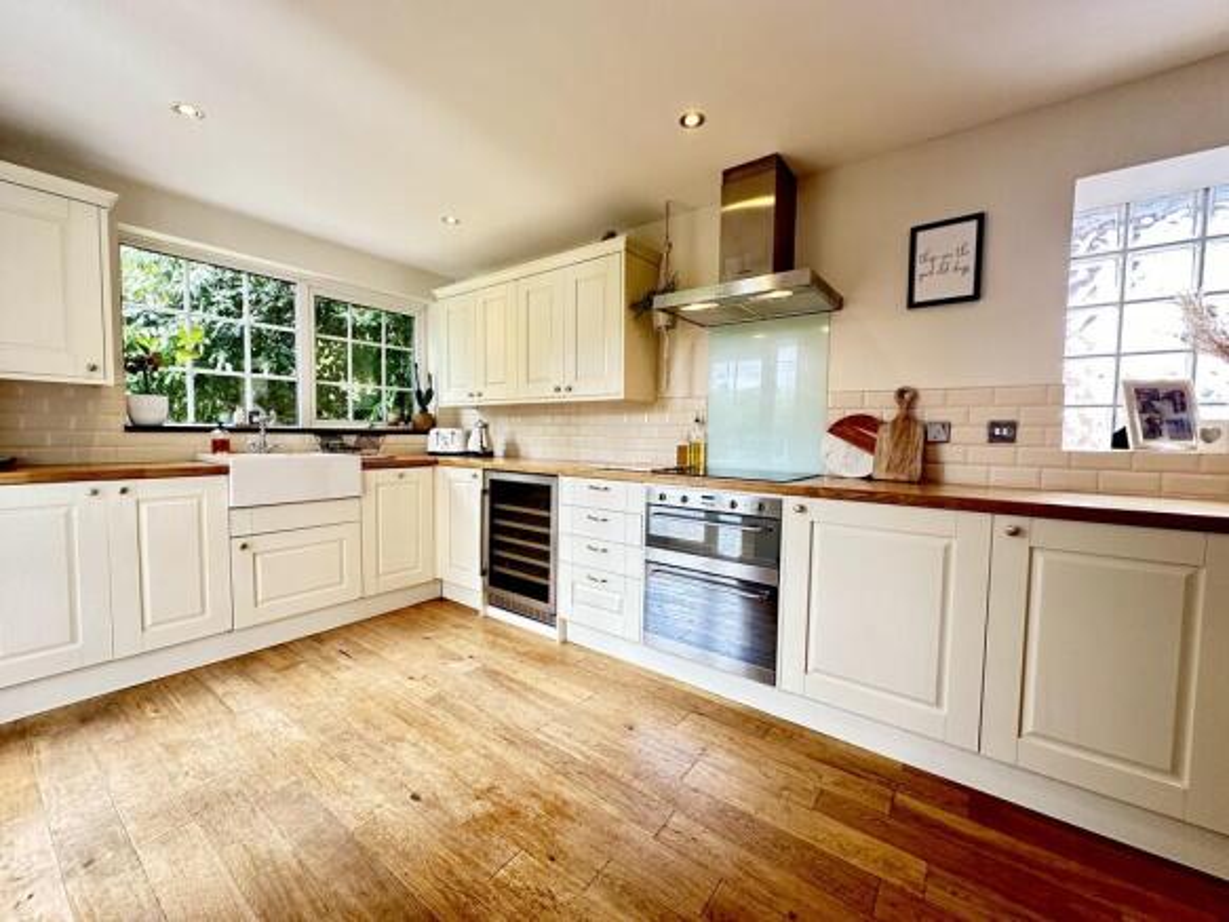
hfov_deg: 102.1
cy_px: 461
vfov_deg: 85.7
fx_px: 497
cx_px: 614
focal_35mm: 14
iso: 250
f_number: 2.2
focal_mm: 2.22
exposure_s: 1/100
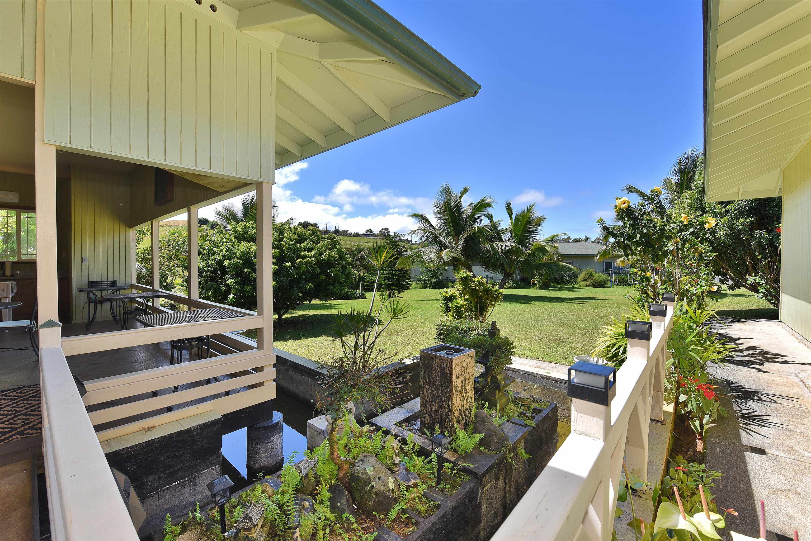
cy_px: 270
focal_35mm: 14
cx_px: 406
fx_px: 315
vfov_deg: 81.2
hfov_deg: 104.2
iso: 64
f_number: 7.1
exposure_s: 1/200
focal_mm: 14
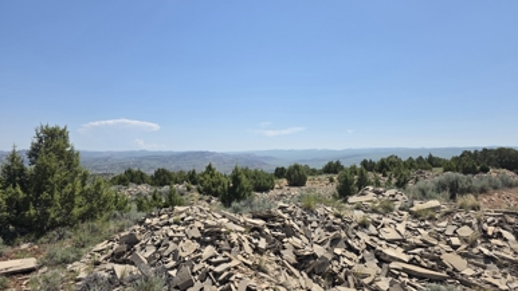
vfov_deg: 44.3
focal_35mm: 26
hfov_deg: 71.9
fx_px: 357
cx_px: 262
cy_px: 137
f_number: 1.7
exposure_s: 1/7944
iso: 80
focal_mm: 6.3
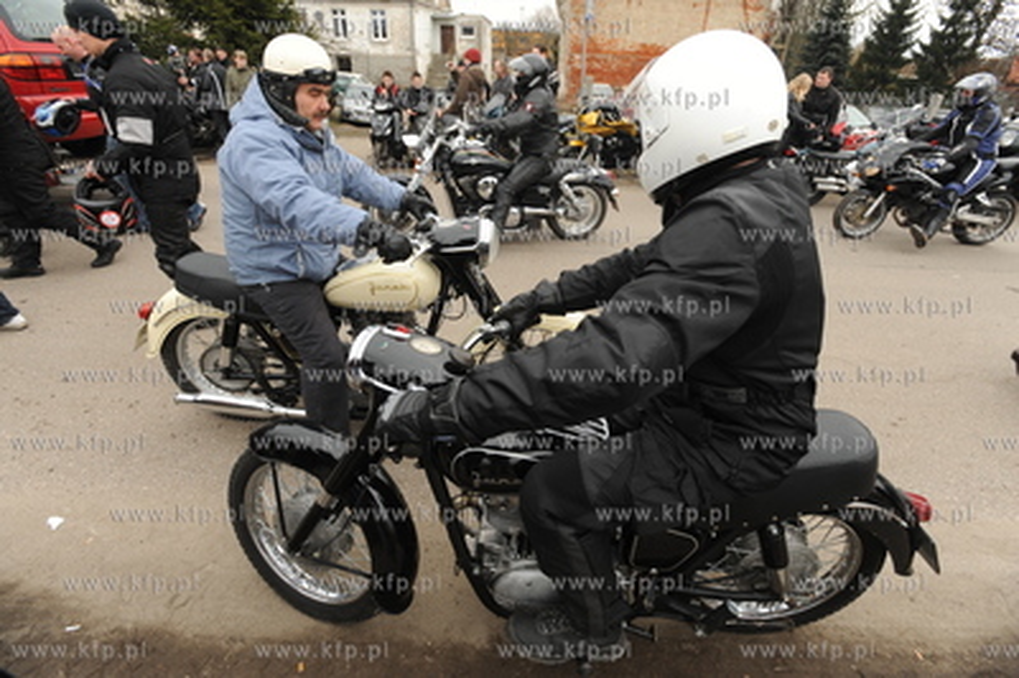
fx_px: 481
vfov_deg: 70.3
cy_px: 339
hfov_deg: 93.3
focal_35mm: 17
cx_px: 510
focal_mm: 17
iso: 400
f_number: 5.6
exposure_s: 1/200
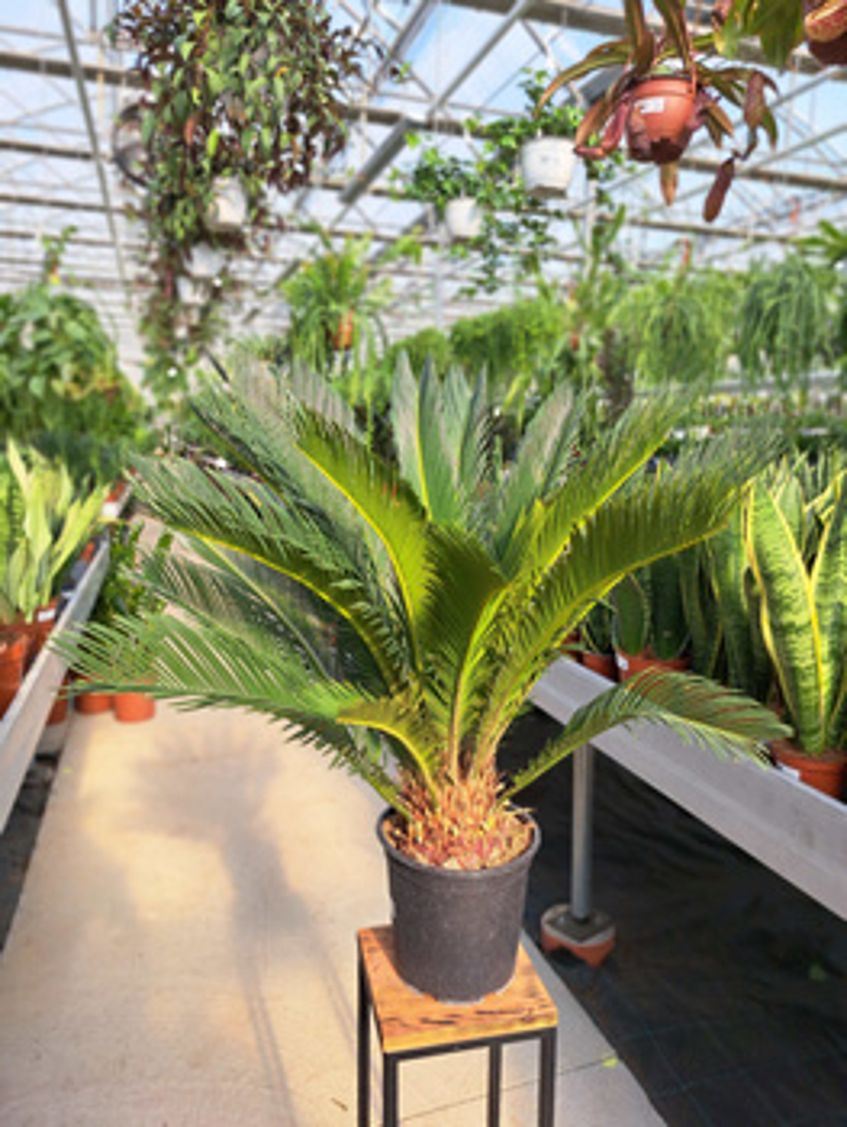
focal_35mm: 24
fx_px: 782
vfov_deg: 71.6
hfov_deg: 56.9
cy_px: 564
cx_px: 424
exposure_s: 1/339
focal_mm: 5.23
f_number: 1.8
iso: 50
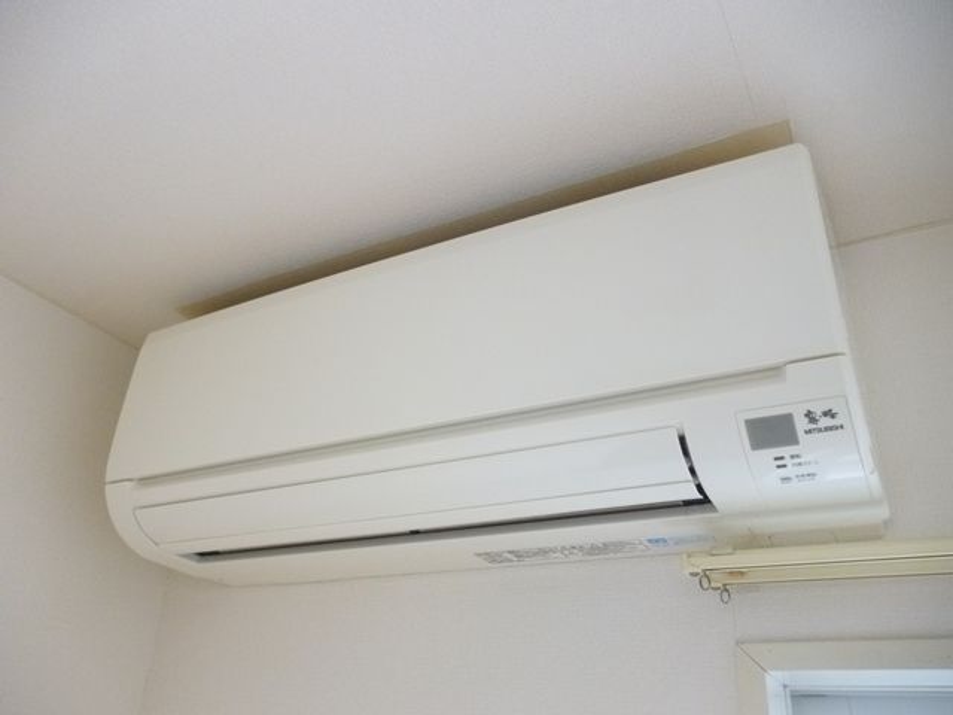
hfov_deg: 63.4
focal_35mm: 28
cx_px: 476
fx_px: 771
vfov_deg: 49.7
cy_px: 358
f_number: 3.1
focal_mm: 5
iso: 320
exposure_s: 1/60
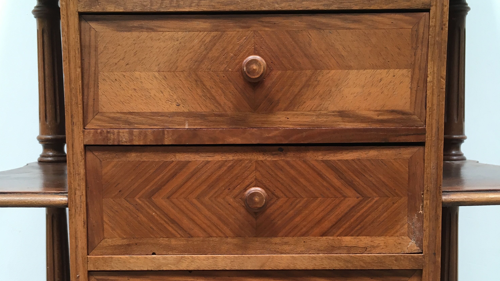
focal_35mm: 43
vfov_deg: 27.5
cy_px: 186
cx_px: 245
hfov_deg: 47.4
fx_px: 570
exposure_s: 1/33
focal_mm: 4.15
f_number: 2.2
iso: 32
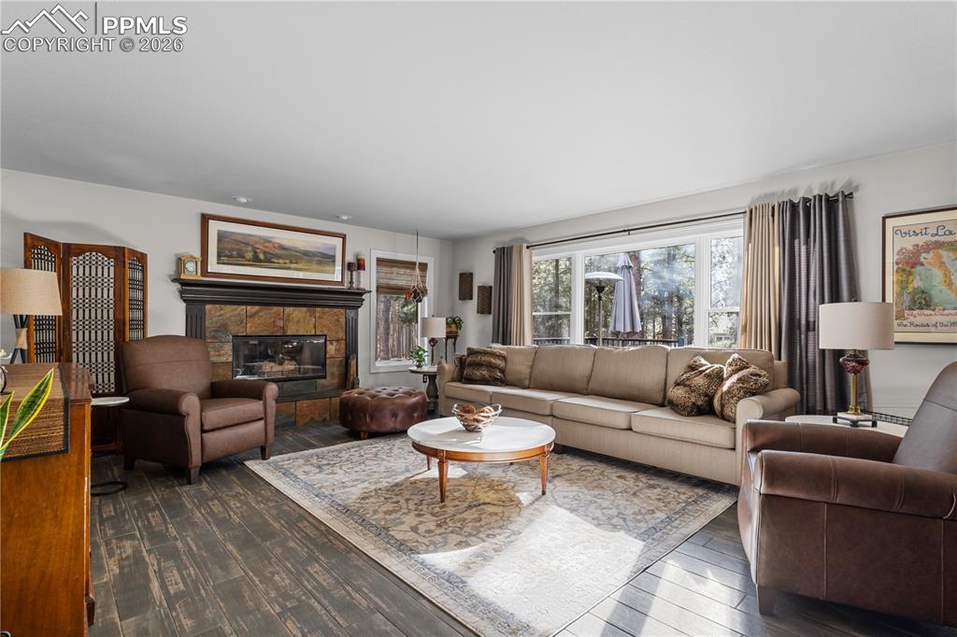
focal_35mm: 18
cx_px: 478
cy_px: 318
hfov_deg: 90.0
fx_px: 478
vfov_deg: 67.3
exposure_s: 1
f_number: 8
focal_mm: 18
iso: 160
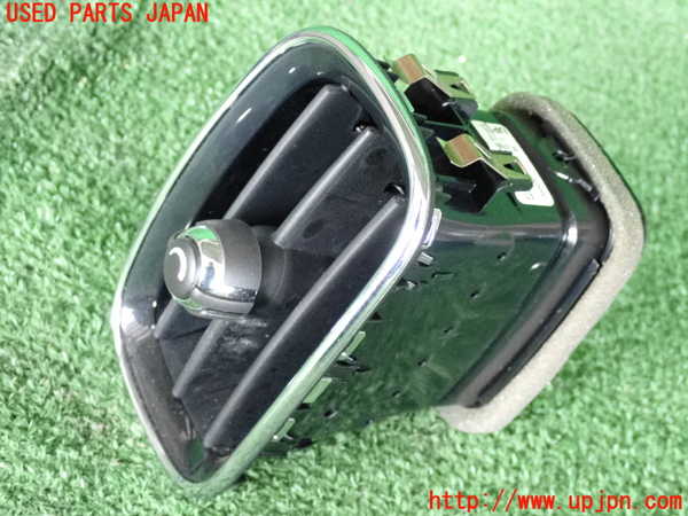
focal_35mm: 71
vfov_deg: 20.7
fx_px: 1411
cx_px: 344
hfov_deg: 27.4
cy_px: 258
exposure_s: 1/125
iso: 2000
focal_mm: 12.73
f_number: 3.9
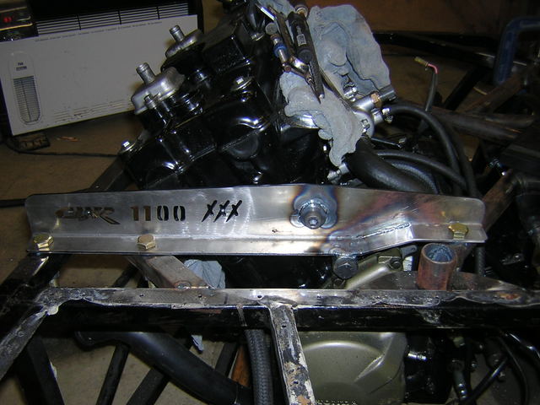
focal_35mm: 36
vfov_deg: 39.7
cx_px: 270
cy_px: 202
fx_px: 562
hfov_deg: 51.4
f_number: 2.6
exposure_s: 1/60.1
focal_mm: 4.7
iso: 100
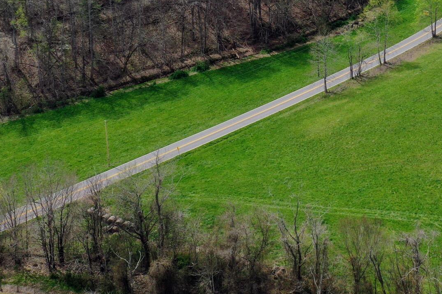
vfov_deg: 16.5
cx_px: 406
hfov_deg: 25.1
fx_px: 958
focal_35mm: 78
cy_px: -92
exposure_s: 1/320
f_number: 5
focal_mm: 10.26
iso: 100
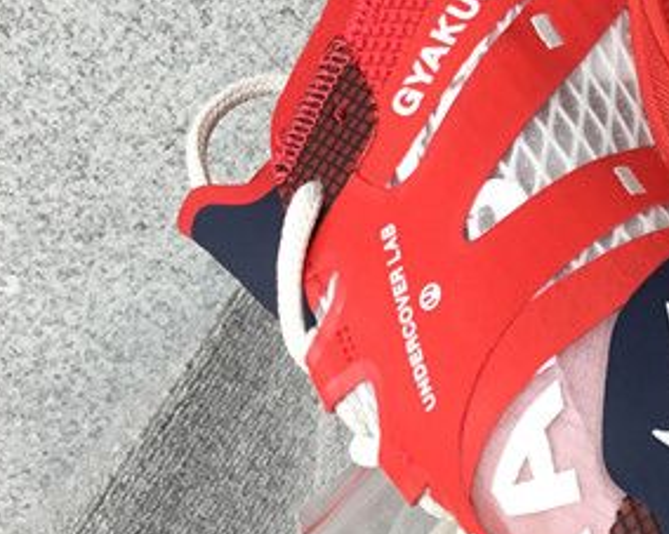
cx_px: 766
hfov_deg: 19.0
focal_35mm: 96
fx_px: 1900
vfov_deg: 16.0
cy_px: 227
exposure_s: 1/100
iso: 40
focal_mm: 3.3
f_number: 2.4
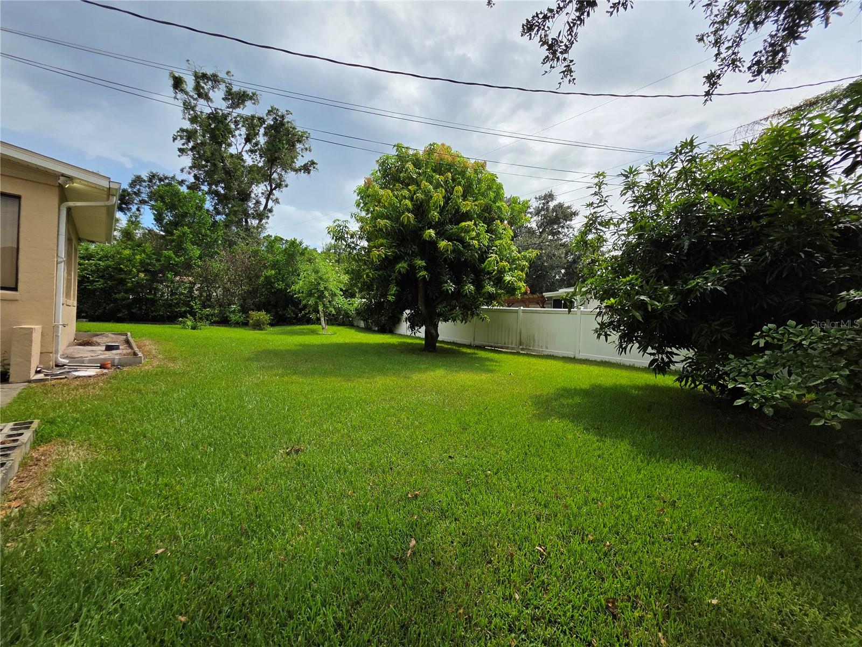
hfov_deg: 106.2
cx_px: 431
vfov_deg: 89.9
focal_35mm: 13
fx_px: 324
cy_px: 324
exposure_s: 1/2228
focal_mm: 2.2
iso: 40
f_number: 1.9
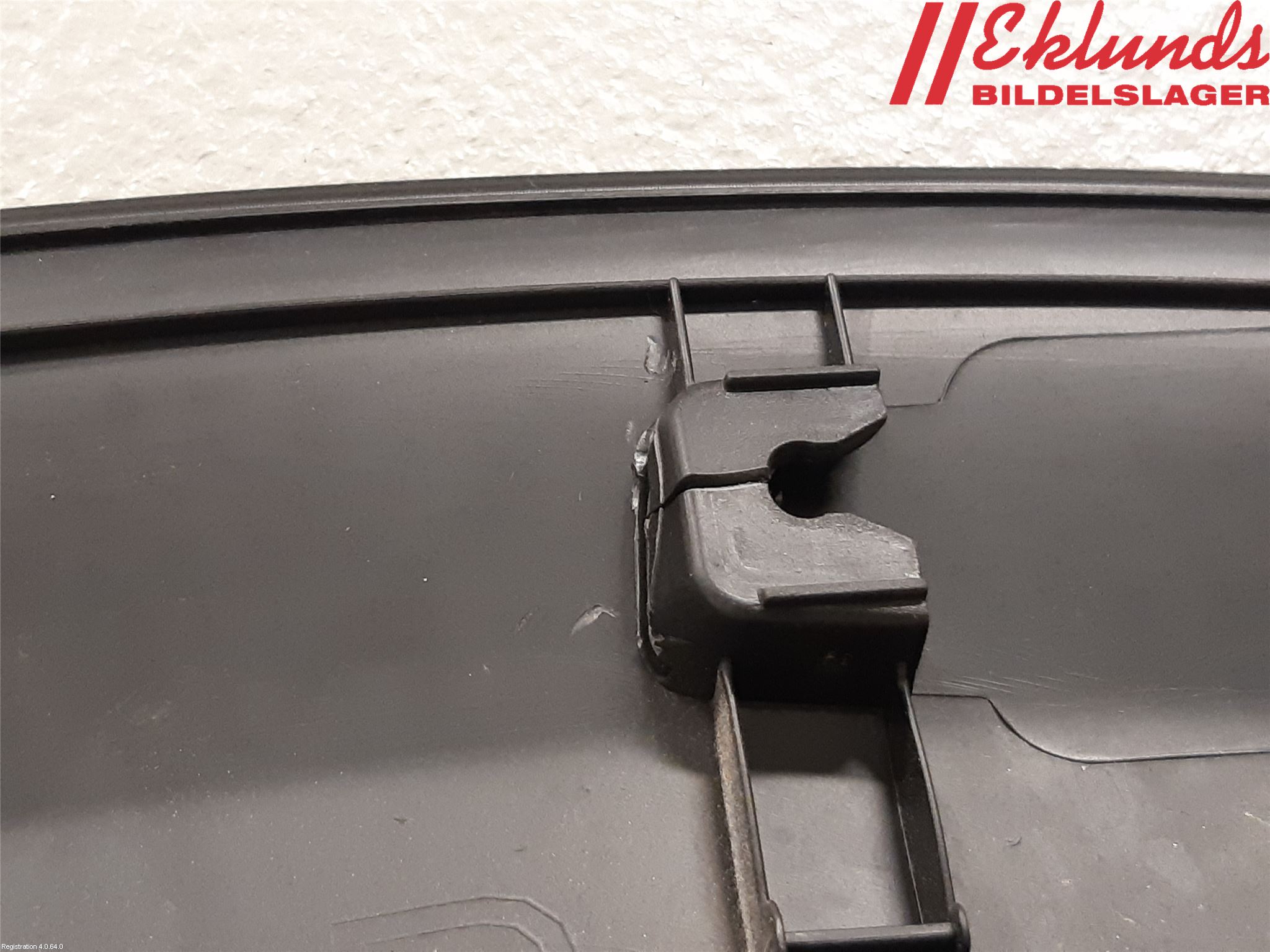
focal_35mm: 26
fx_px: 954
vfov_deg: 53.1
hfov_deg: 67.3
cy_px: 476
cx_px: 635
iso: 250
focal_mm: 3.93
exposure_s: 1/33
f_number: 1.7
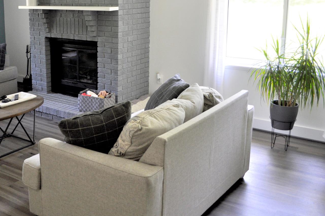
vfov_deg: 30.9
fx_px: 388
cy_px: 73
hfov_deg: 43.9
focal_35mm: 43
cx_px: 78
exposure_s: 1/50
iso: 400
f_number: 3.5
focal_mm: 18
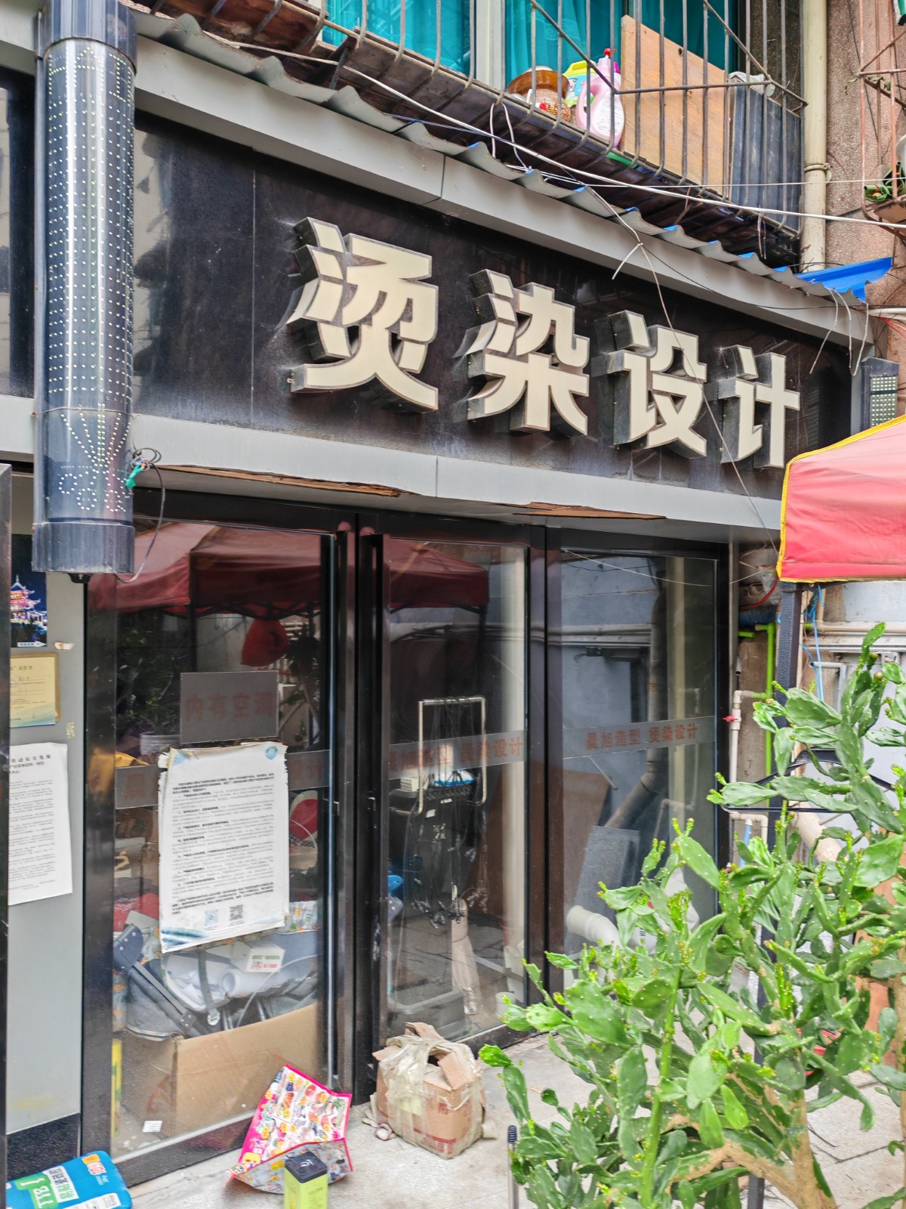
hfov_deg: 51.4
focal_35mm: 27
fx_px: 942
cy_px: 604
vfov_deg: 65.3
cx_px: 453
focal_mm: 5.52
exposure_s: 1/100
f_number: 1.95
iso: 64
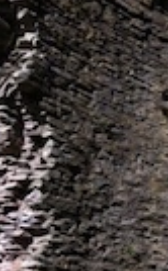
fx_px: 715
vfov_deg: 20.7
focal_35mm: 97
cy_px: 281
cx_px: 238
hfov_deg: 12.8
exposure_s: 1/773
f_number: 2.8
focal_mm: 3.85
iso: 80
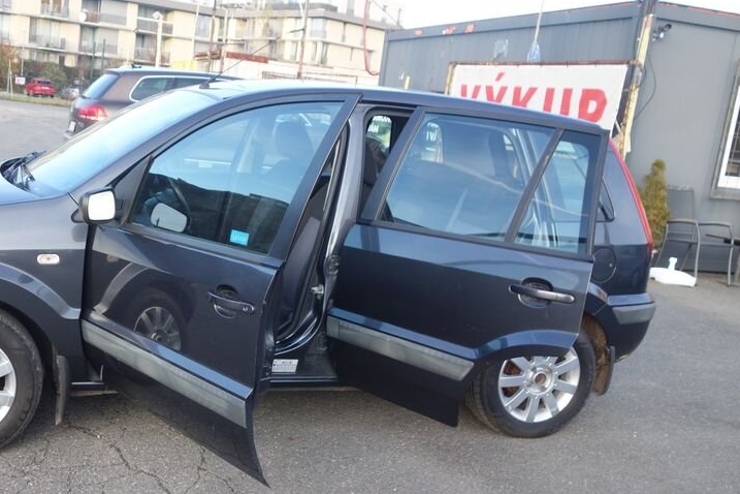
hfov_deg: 47.2
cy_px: 256
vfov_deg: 33.4
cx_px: 216
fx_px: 822
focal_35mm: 40
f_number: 2.5
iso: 125
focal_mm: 10.4
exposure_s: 1/100
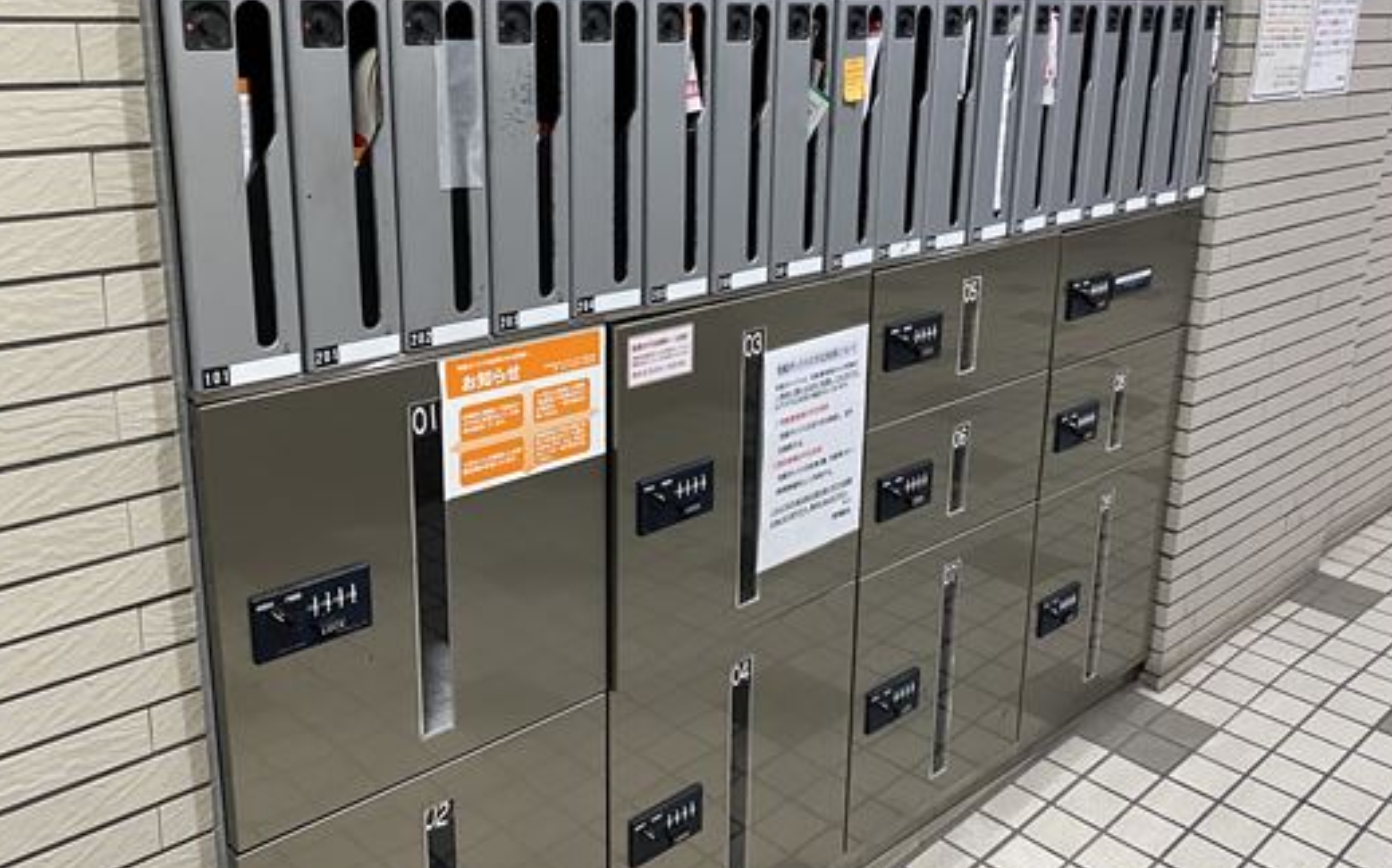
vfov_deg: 37.1
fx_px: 1289
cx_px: 740
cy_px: 348
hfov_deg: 56.7
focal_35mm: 34
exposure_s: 1/50
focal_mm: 4.25
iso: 250
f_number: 1.8
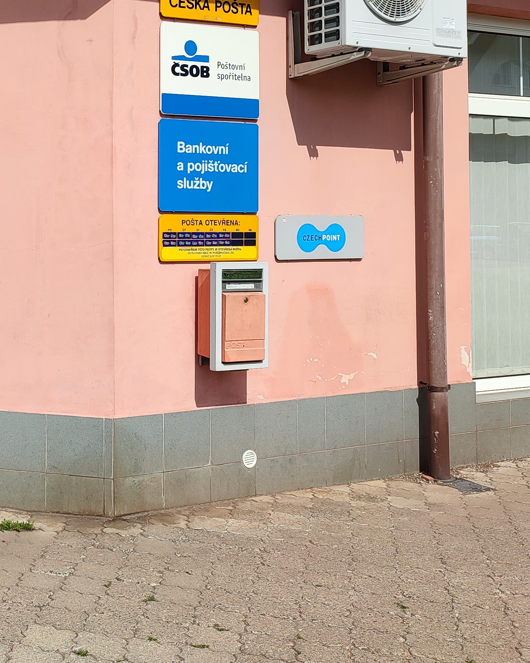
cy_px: 165
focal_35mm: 54
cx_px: 1
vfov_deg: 34.0
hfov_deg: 26.6
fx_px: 1059
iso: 50
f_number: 1.9
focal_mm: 6.04
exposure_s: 1/1192
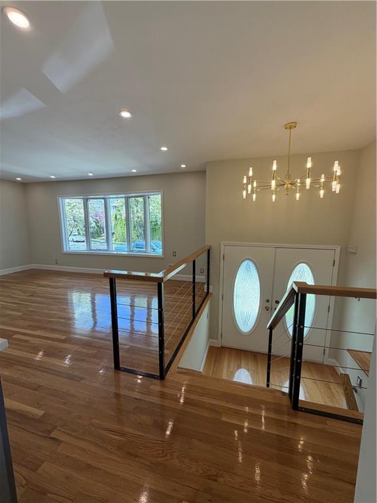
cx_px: 188
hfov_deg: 85.7
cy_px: 252
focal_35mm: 14
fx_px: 203
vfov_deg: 102.1
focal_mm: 2.22
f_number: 2.2
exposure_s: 1/120
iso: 125
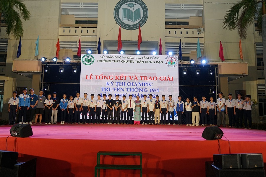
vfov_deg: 46.4
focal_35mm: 28
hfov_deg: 65.5
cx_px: 133
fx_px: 207
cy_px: 88
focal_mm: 28
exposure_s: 1/160
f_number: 4
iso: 640
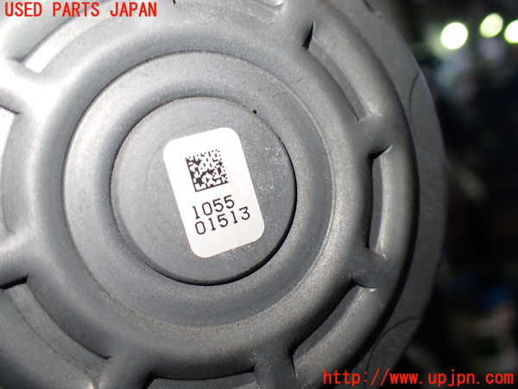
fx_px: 449
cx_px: 259
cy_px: 194
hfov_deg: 60.0
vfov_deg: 46.8
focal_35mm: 30
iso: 200
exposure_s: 1/125
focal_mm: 5.4
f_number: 2.3
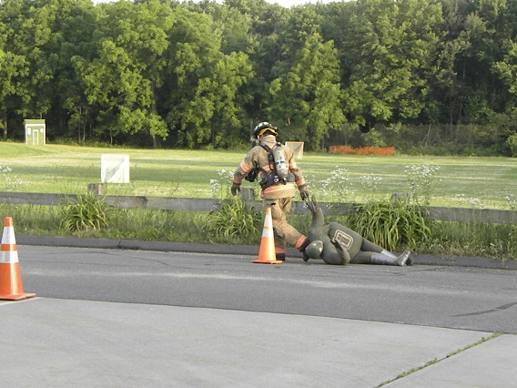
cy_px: 194
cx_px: 258
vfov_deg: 15.7
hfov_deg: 20.9
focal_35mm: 94
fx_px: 1404
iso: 640
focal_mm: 16.9
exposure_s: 1/310
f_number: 5.6
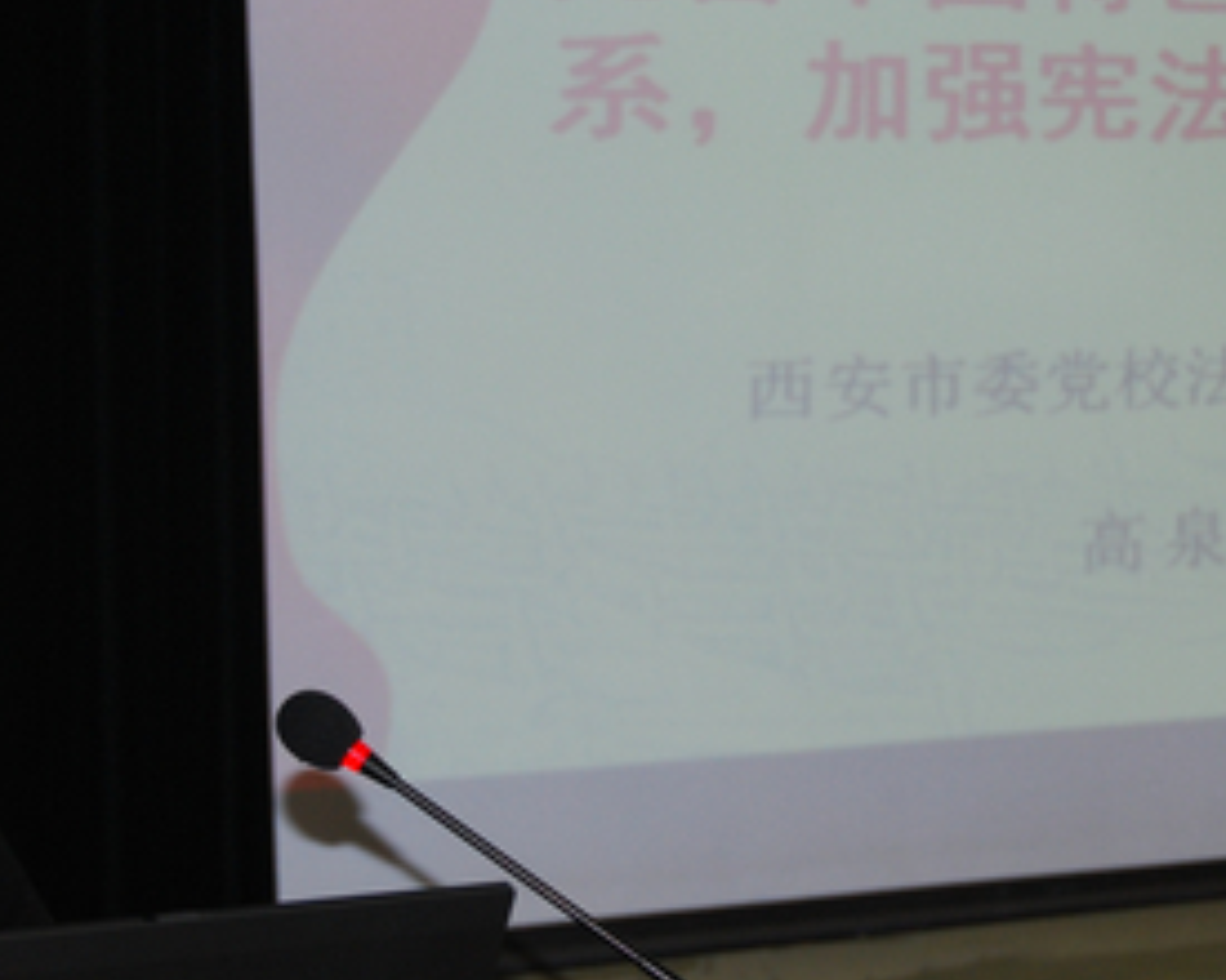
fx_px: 4463
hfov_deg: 15.6
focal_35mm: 123
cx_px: 602
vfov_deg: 12.5
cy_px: 610
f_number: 4.5
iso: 400
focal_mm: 40
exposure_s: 1/60
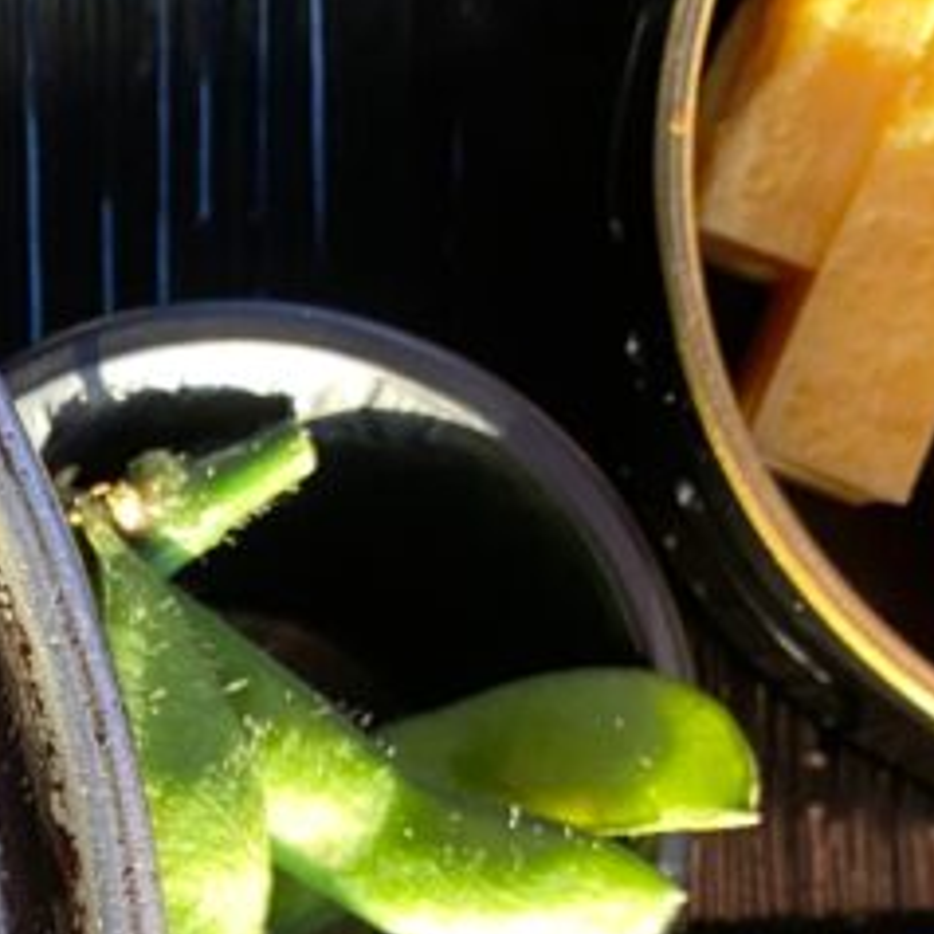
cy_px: 1028
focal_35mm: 99
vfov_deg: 17.0
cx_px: -349
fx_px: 3022
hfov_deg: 16.4
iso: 100
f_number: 1.8
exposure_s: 1/50
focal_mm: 4.25
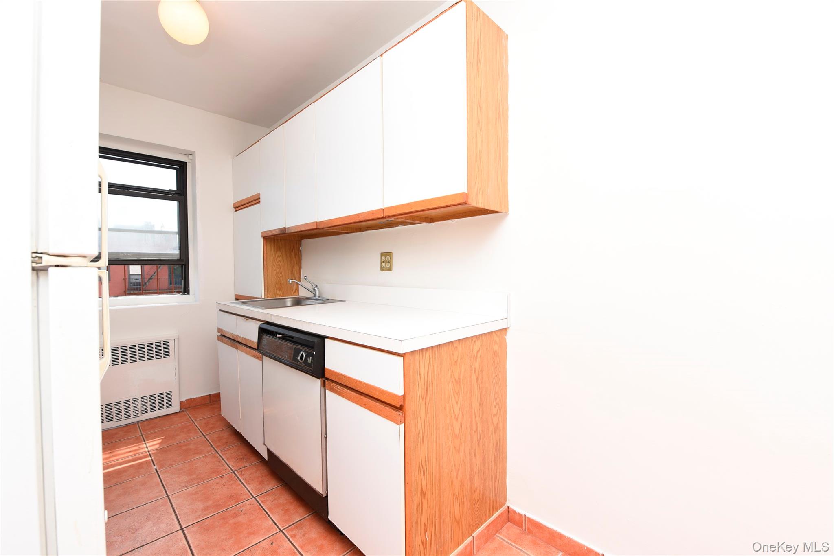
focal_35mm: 15
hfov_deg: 100.4
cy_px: 278
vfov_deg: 77.3
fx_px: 348
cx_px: 417
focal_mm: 15
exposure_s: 1/125
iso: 200
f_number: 7.1
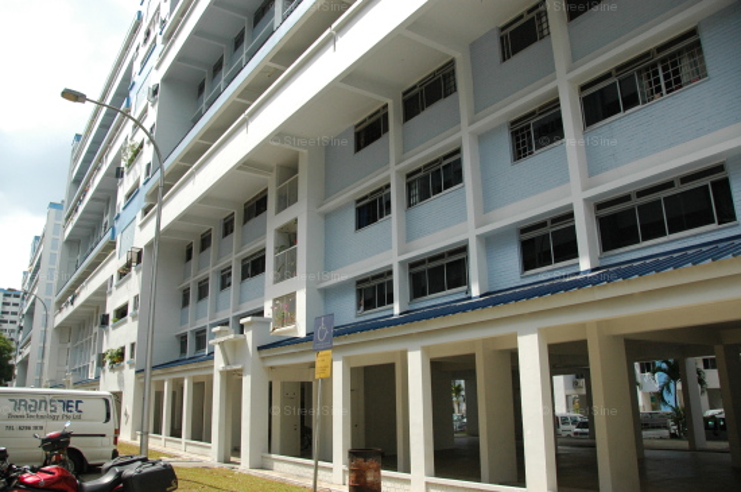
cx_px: 370
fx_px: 555
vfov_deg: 47.8
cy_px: 246
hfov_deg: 67.5
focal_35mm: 27
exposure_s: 1/3200
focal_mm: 18
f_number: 4
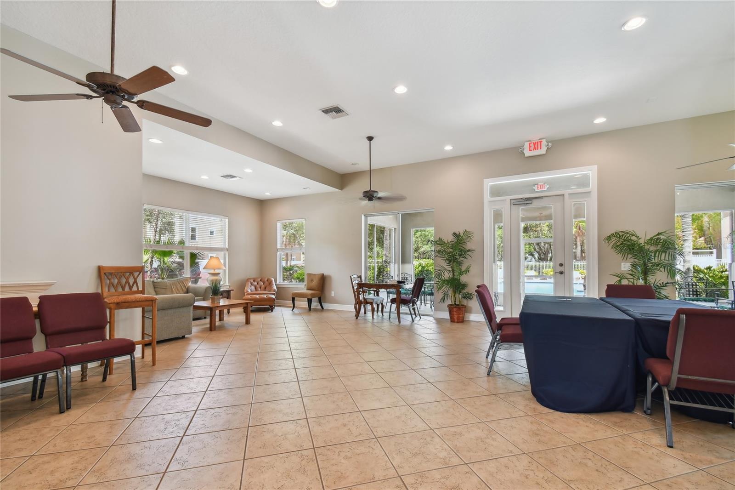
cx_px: 368
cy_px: 245
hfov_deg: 100.4
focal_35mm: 15
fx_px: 306
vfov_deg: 77.3
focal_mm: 10
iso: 100
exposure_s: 1/5
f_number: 7.1
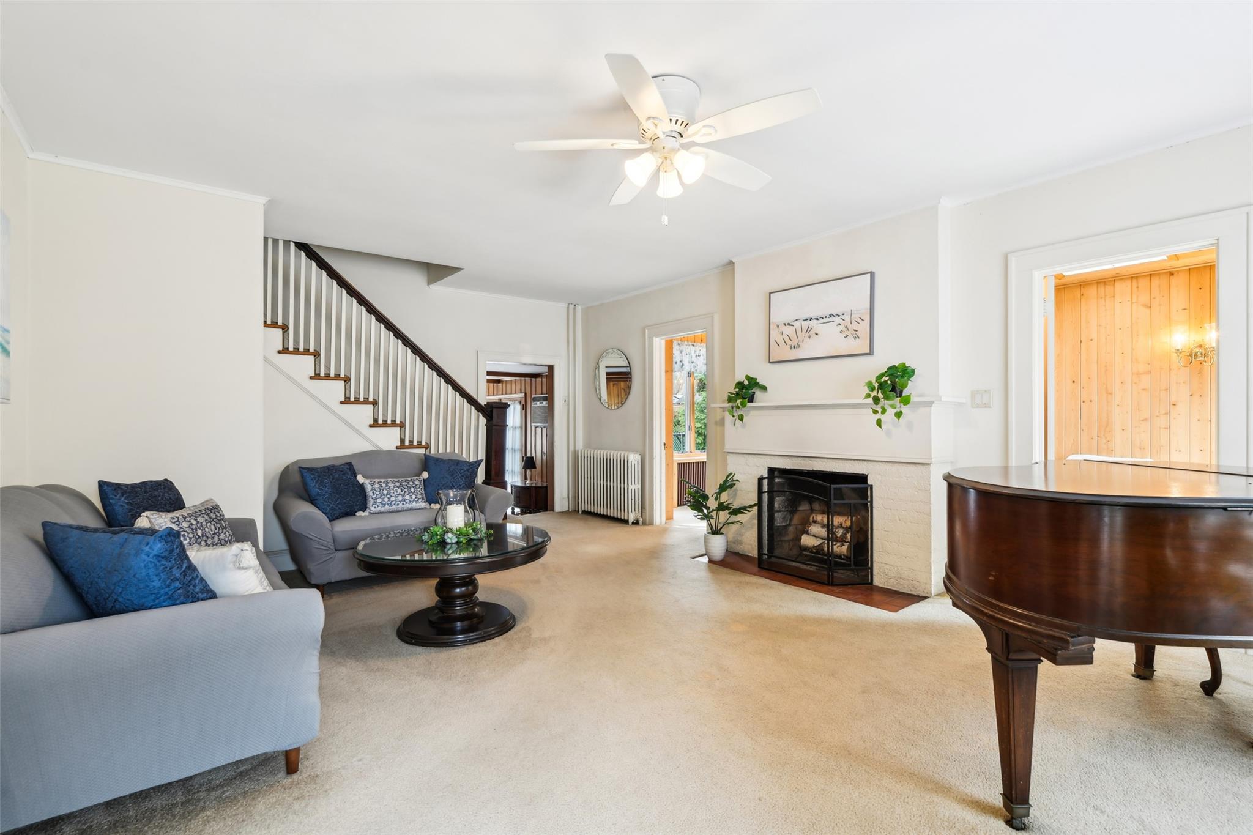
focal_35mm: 16
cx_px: 626
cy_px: 418
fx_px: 557
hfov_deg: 96.7
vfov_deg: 73.7
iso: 320
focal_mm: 16
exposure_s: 1/10
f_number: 8
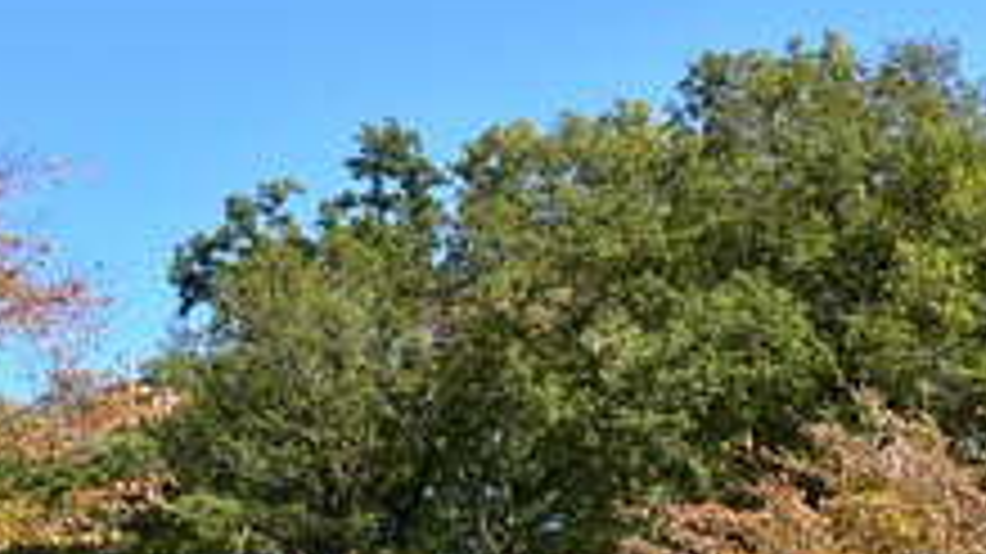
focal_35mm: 102
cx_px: 468
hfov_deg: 21.0
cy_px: 826
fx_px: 2666
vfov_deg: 11.4
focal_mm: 24
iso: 400
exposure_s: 1/200
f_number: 11
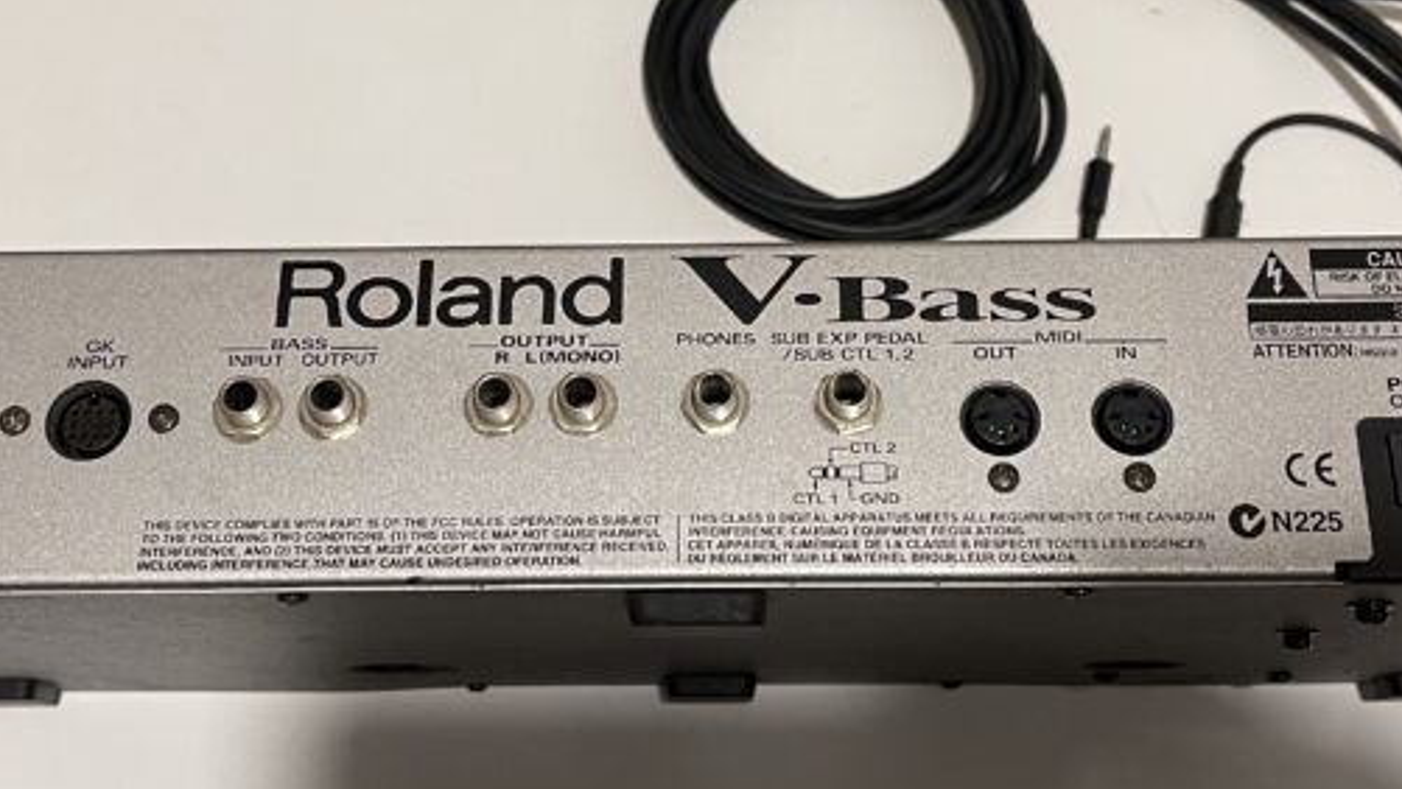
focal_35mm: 29
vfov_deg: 40.1
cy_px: 332
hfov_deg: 66.1
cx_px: 694
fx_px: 1078
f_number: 1.6
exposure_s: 1/50
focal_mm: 5.1
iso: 200
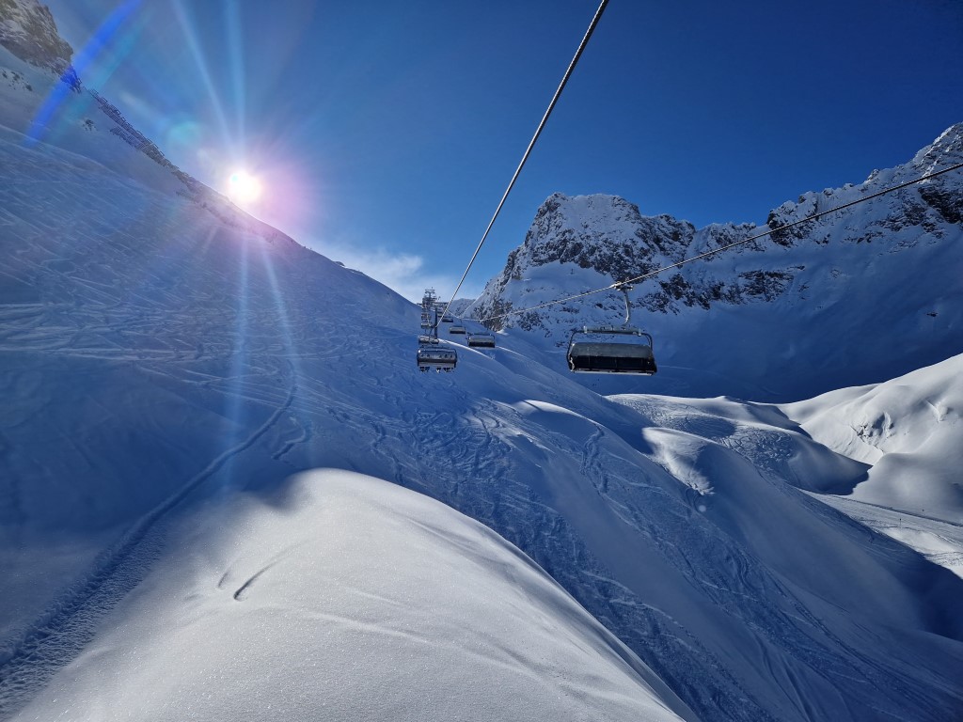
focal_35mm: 23
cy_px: 361
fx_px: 640
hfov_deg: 73.9
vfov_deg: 58.9
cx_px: 482
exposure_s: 1/5648
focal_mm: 5.4
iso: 50
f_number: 1.8
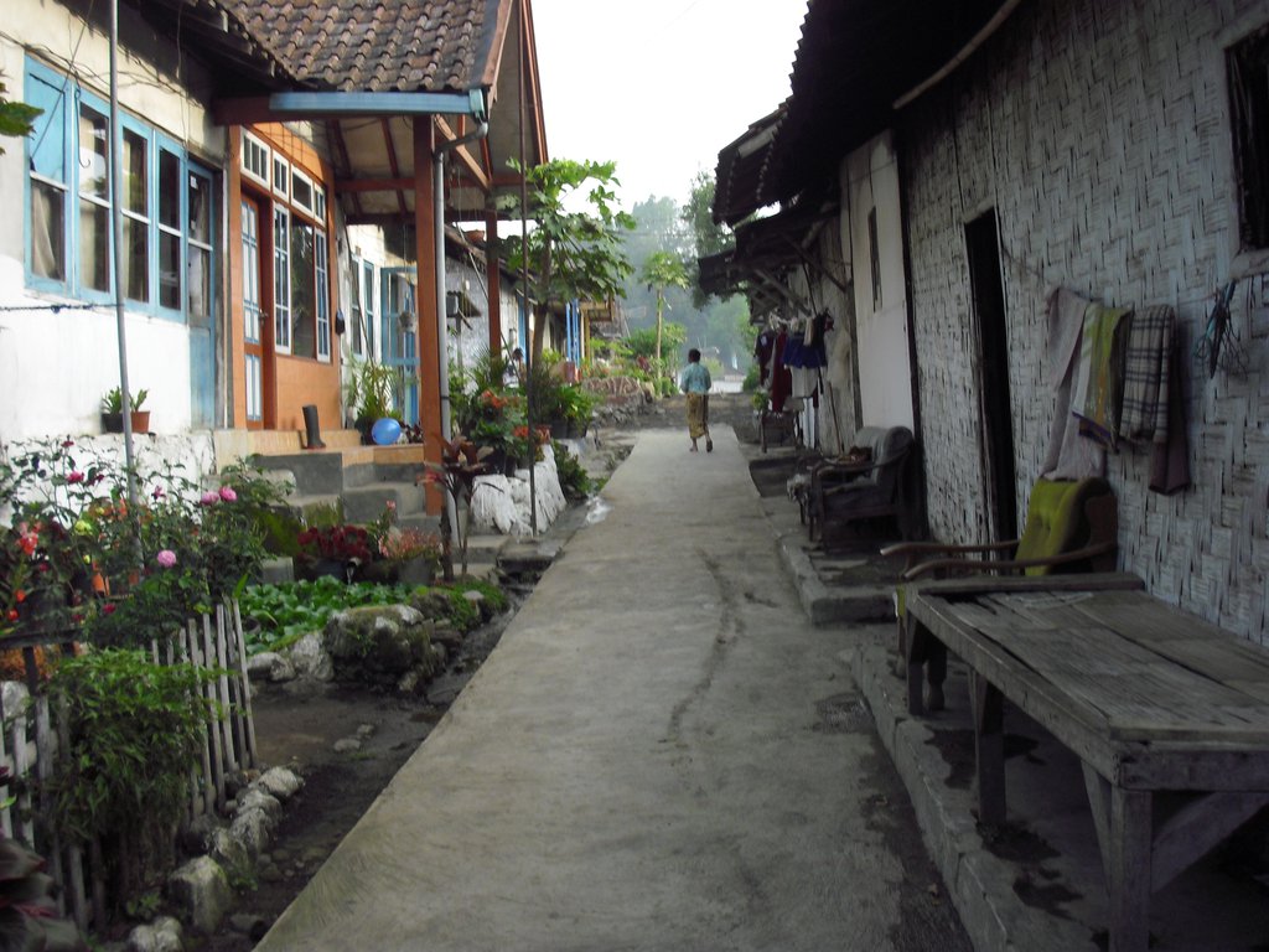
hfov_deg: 49.0
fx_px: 1393
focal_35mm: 38
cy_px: 476
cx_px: 634
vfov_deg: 37.7
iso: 100
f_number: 2.8
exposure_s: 1/160
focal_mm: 6.2
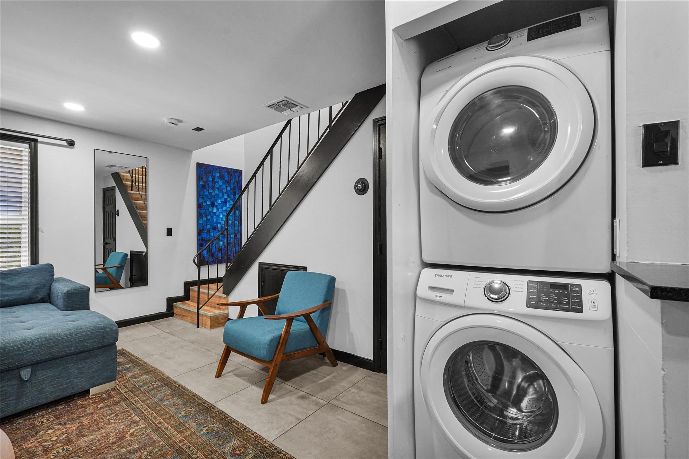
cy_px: 230
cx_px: 344
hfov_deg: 96.7
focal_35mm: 16
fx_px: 306
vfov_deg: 73.7
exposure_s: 1/30
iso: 1600
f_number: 9
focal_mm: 16
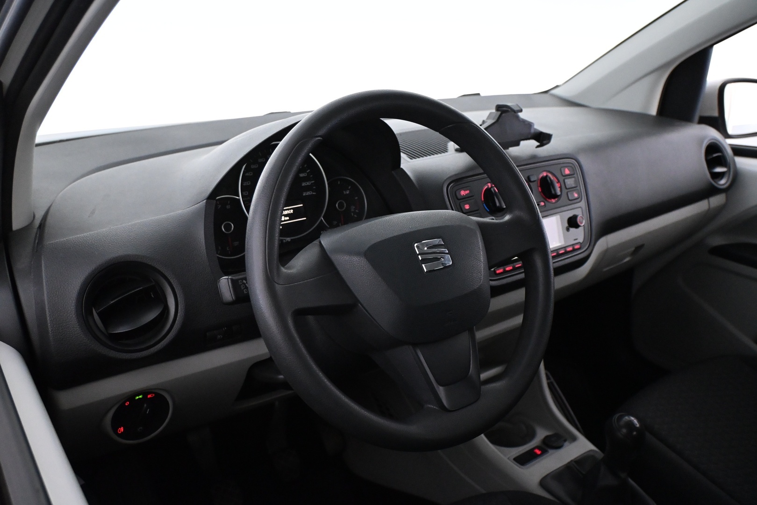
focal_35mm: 32
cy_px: 252
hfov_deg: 59.5
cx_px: 378
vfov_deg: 41.7
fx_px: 662
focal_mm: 21
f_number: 4
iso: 4000
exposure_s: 1/60
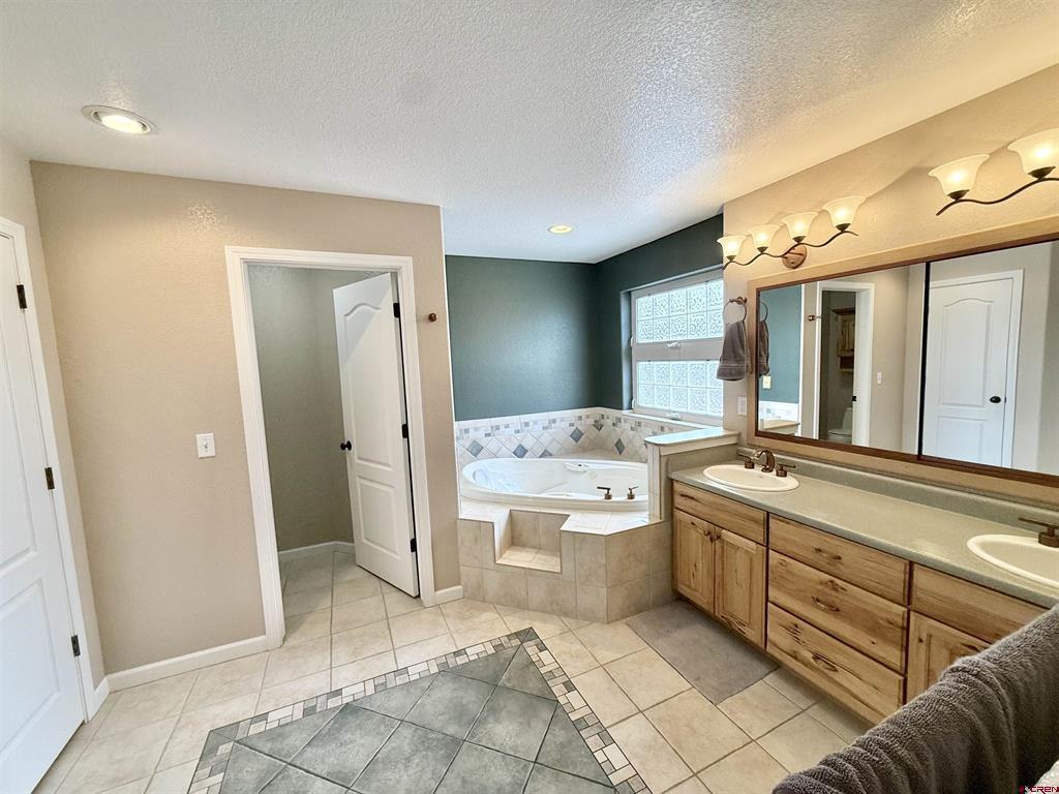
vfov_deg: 85.7
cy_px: 397
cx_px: 530
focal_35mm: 14
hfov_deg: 102.1
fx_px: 428
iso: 160
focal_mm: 2.22
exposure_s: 1/120
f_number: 2.2
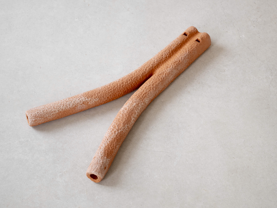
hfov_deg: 25.6
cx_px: 126
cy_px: 104
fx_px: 608
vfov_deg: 19.4
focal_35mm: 76
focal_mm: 70
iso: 64
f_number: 16
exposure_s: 1/1.25
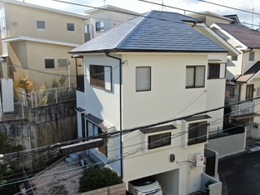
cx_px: 134
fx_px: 278
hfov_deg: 50.1
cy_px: 105
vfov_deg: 38.6
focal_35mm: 37
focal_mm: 5.57
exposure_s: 1/500
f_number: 3.2
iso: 100
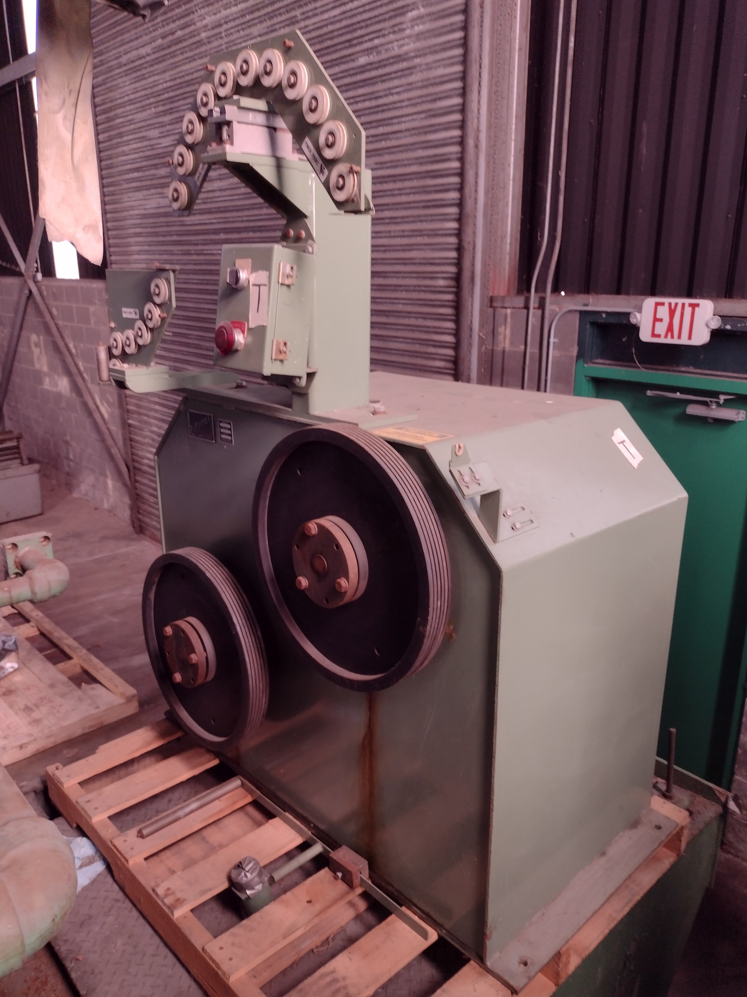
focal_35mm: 27
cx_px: 374
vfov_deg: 65.3
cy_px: 498
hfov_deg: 51.4
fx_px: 777
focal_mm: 4.71
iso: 166
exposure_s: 1/40
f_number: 1.7
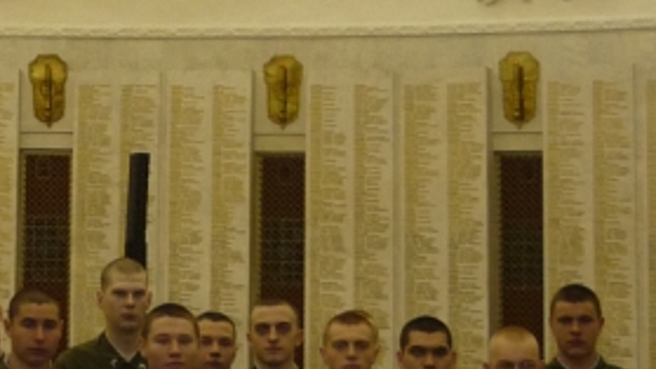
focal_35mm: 132
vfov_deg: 9.1
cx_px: -73
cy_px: -31
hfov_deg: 15.8
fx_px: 2296
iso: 160
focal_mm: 5.5
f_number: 2.8
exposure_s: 1/30
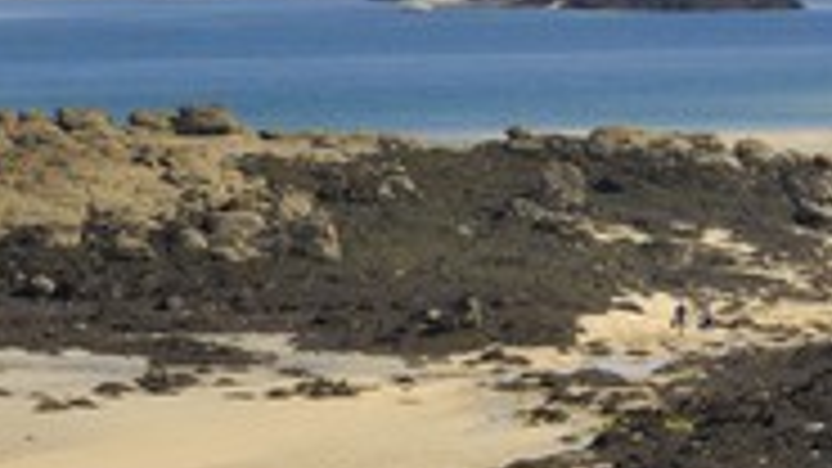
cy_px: 162
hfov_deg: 8.6
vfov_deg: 4.9
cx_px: 654
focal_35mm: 250
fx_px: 5515
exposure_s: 1/160
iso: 100
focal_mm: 70
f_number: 8.5
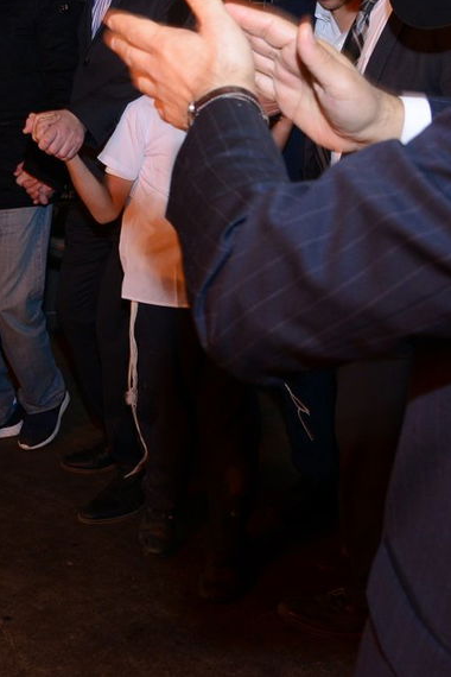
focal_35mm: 59
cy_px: 124
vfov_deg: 32.9
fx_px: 1109
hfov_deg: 21.6
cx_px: -64
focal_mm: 24
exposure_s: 1/100
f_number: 6.3
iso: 1250
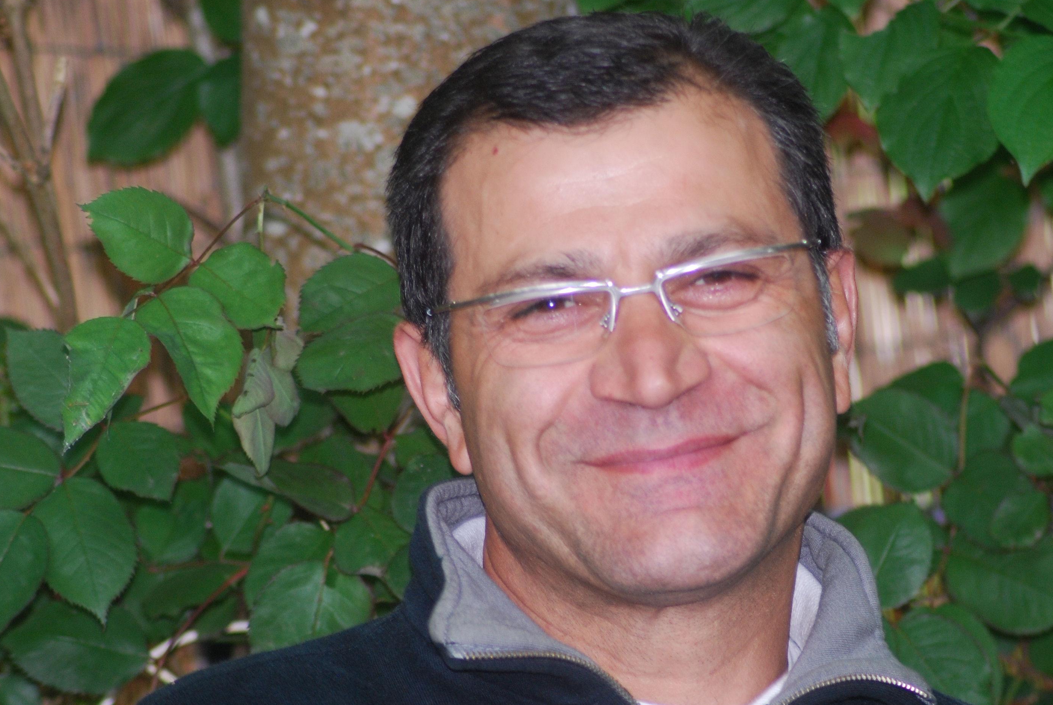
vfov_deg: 4.7
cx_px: 663
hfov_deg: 7.0
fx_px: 8551
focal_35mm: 292
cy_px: 376
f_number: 4.5
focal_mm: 140
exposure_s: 1/60
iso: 320
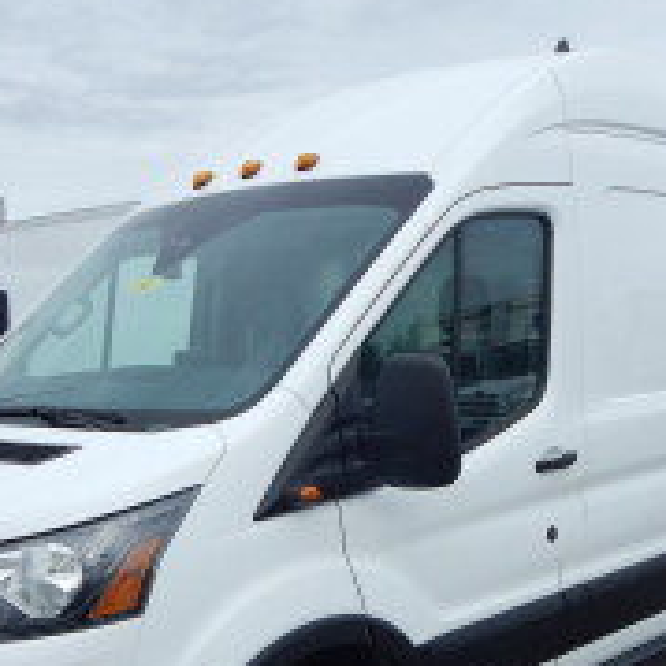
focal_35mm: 48
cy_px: 486
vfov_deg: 34.7
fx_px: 1045
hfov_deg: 35.4
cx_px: 327
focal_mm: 4.5
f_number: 3.1
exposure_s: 1/1000
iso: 125
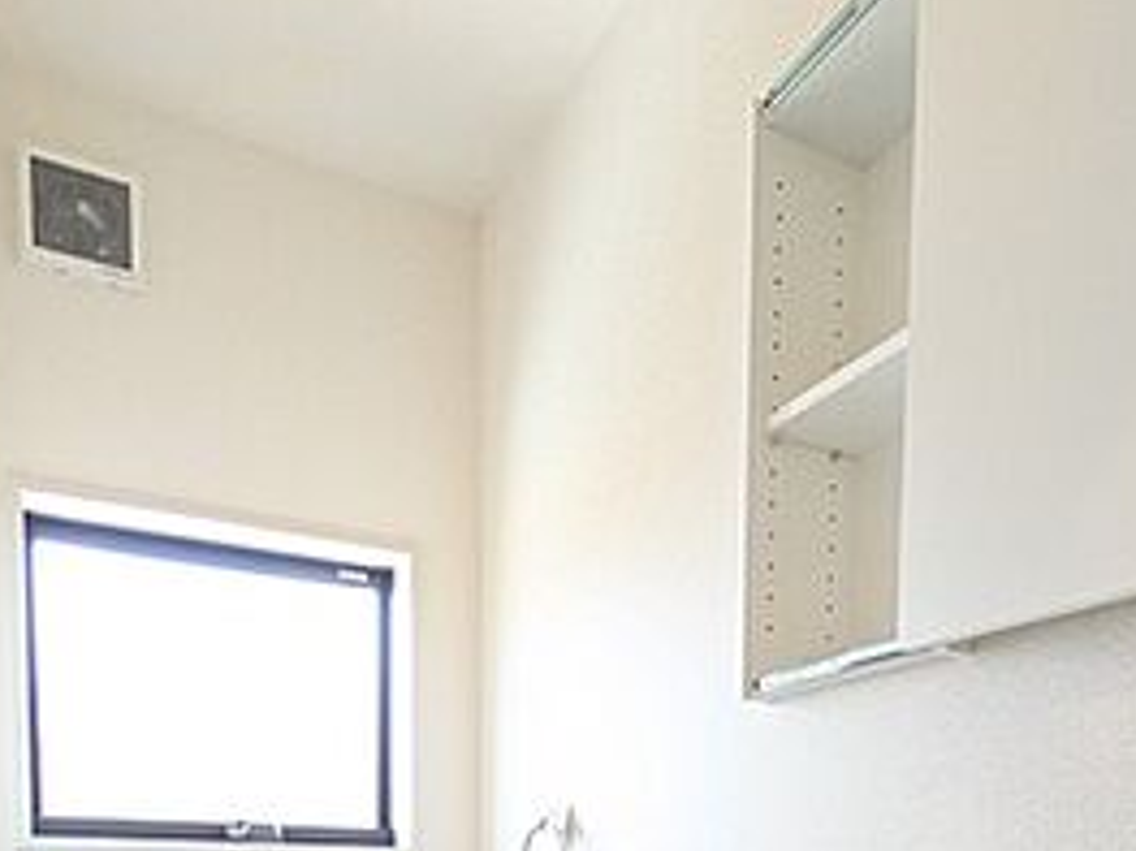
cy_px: 970
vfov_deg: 35.6
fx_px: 1082
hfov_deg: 55.1
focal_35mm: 33
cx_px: 661
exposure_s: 1/120
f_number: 2.2
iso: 533
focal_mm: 1.83
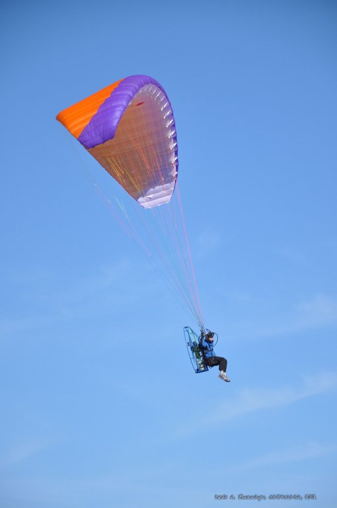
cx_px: 168
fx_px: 2112
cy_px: 254
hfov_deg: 9.1
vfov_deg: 13.7
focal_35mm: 150
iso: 200
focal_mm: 100
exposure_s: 1/320
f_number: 5.6
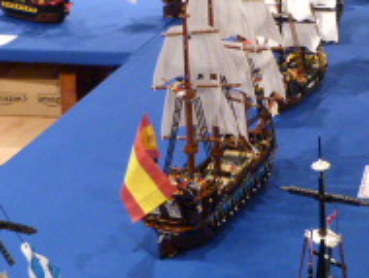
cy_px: 138
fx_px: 897
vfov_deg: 17.6
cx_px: 251
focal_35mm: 84
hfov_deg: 23.1
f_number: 2.8
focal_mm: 4.5
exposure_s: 1/8
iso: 400
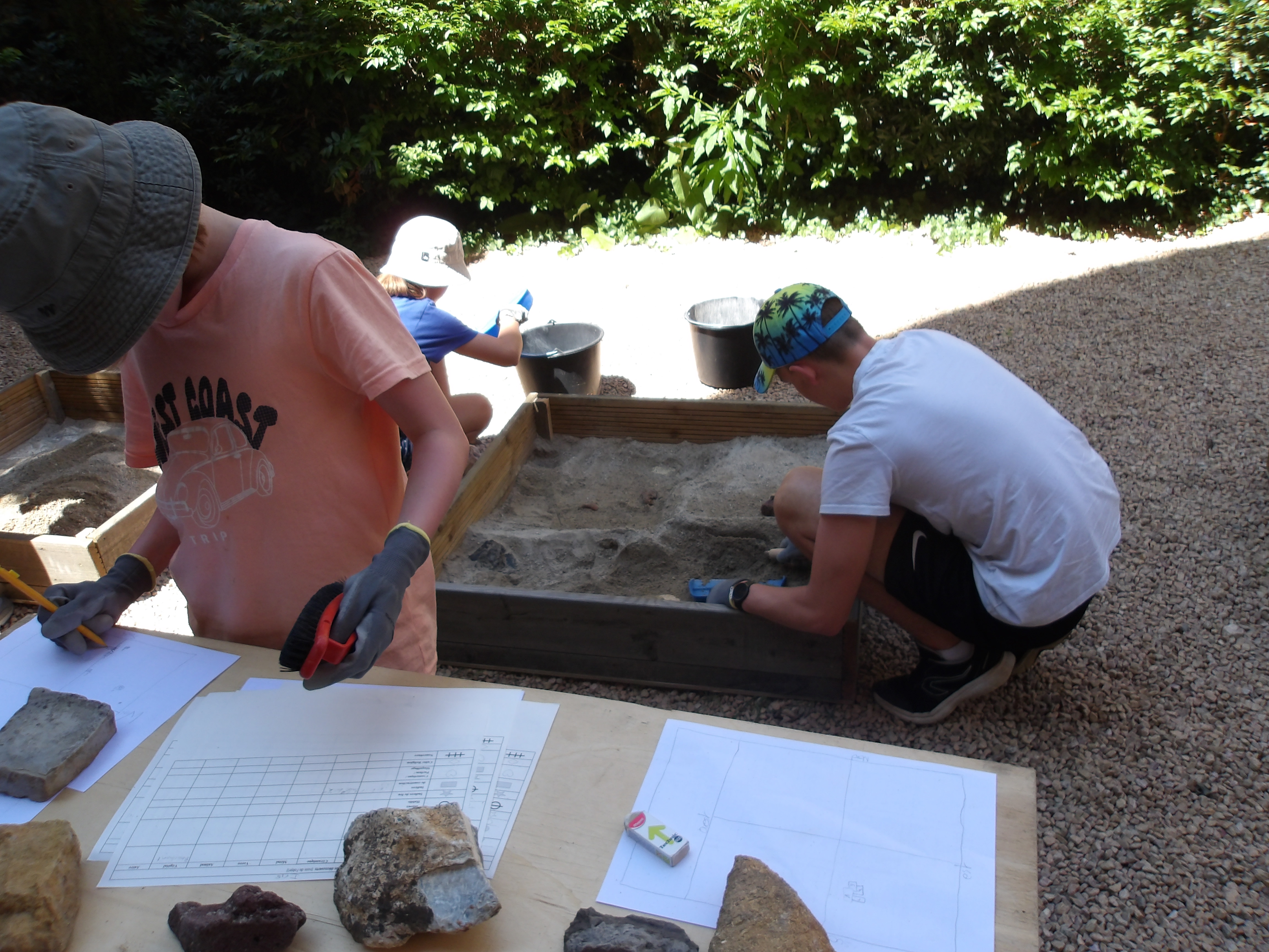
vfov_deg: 51.4
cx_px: 634
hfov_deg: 65.3
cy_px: 476
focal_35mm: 27
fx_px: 990
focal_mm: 4.9
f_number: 3
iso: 100
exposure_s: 1/297
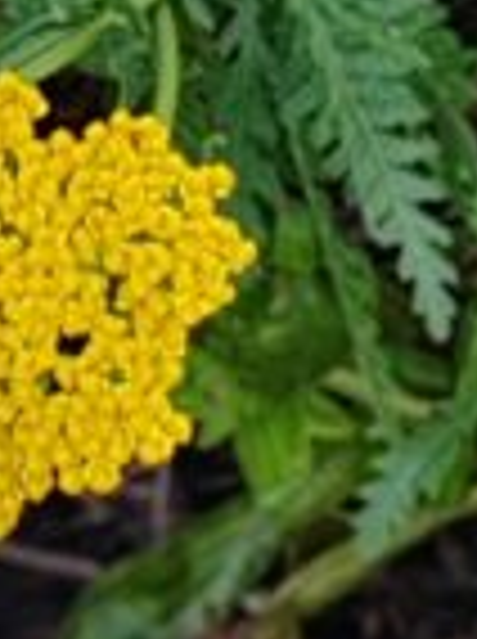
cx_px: -914
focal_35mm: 390
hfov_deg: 3.7
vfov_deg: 4.9
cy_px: -1192
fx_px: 7187
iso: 50
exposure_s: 1/100
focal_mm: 6.12
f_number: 2.4
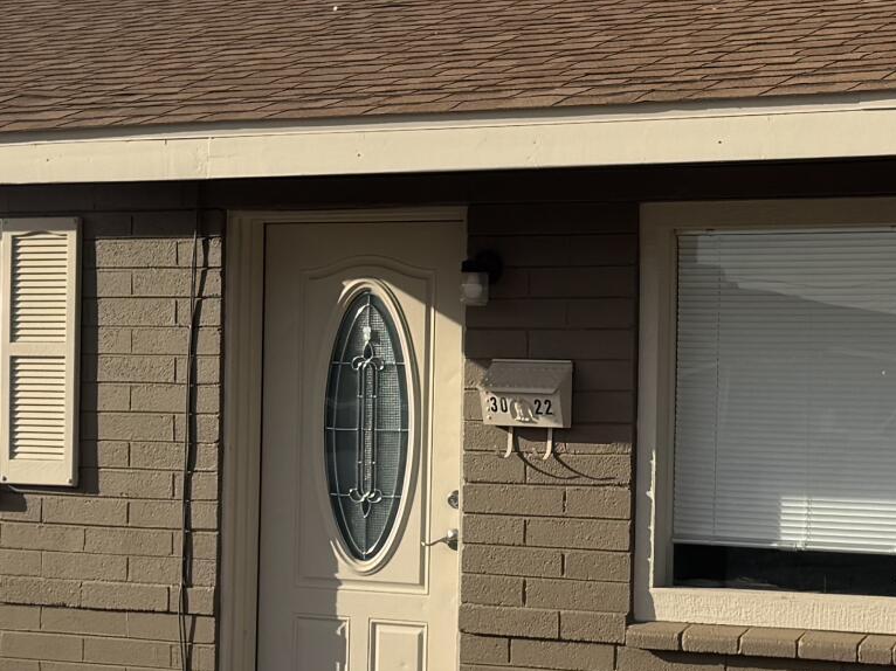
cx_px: 678
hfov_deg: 20.7
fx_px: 2432
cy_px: 430
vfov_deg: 15.7
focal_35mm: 94
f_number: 1.78
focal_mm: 6.76
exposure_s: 1/4310
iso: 80
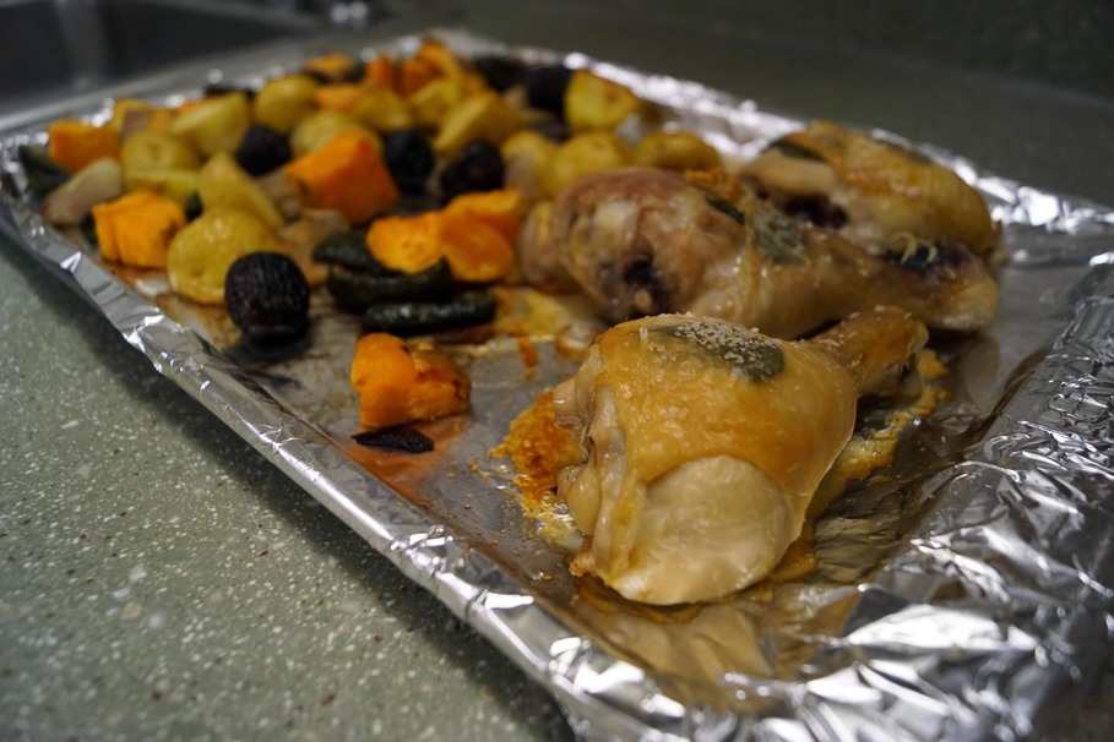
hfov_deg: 67.4
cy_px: 371
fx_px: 835
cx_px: 557
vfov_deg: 47.9
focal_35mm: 27
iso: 1250
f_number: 4
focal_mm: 18
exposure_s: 1/160
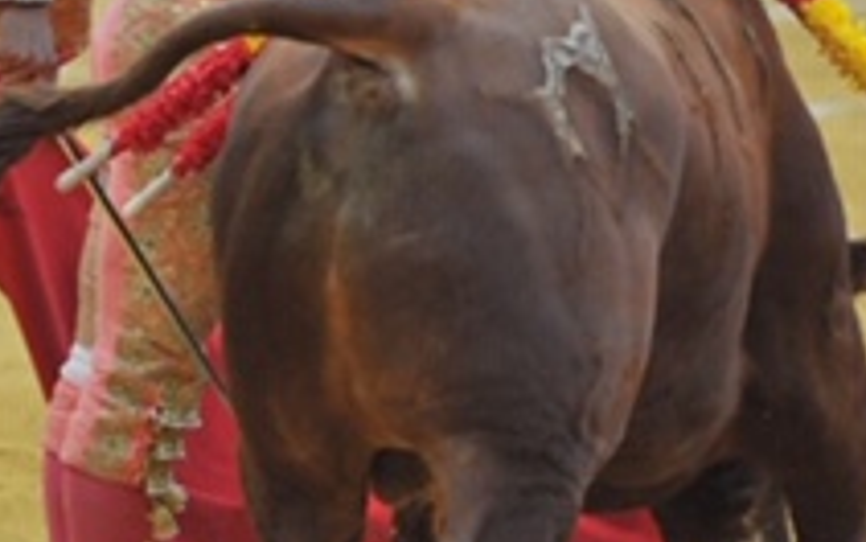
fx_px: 11510
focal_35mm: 488
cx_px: 152
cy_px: 29
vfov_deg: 2.7
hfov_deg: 4.3
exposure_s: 1/500
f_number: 2.8
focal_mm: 105
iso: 1000
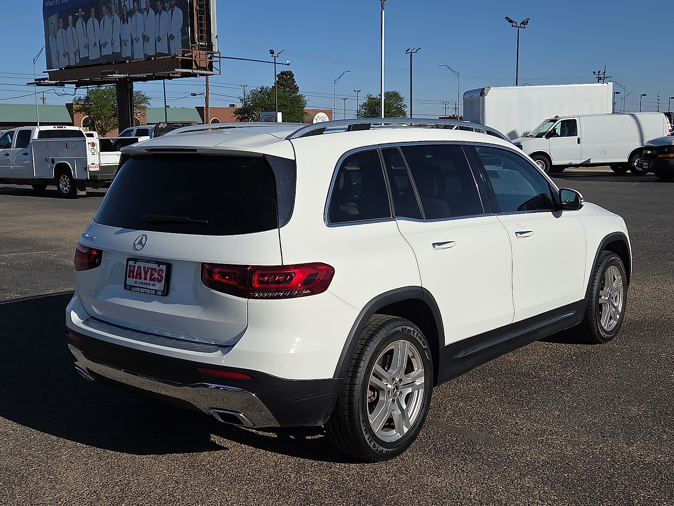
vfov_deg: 36.0
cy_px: 253
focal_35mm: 40
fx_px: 779
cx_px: 337
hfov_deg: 46.8
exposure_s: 1/10000
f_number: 1.8
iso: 55
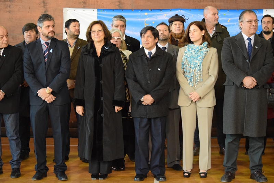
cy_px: 92
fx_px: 628
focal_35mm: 82
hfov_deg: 24.6
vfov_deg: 16.6
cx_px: 137
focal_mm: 55
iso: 3200
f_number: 4.5
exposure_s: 1/60
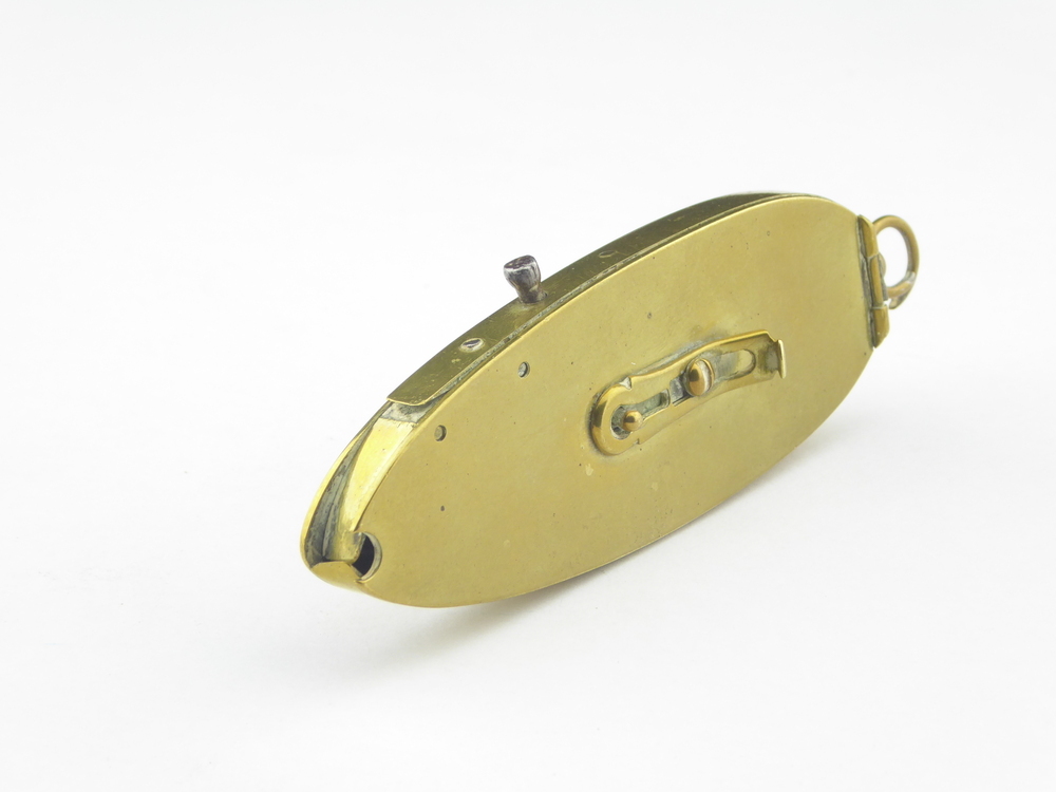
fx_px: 3783
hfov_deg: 15.9
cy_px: 396
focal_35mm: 124
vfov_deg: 12.0
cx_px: 528
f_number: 5.2
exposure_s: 1/50
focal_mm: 22.3
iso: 200
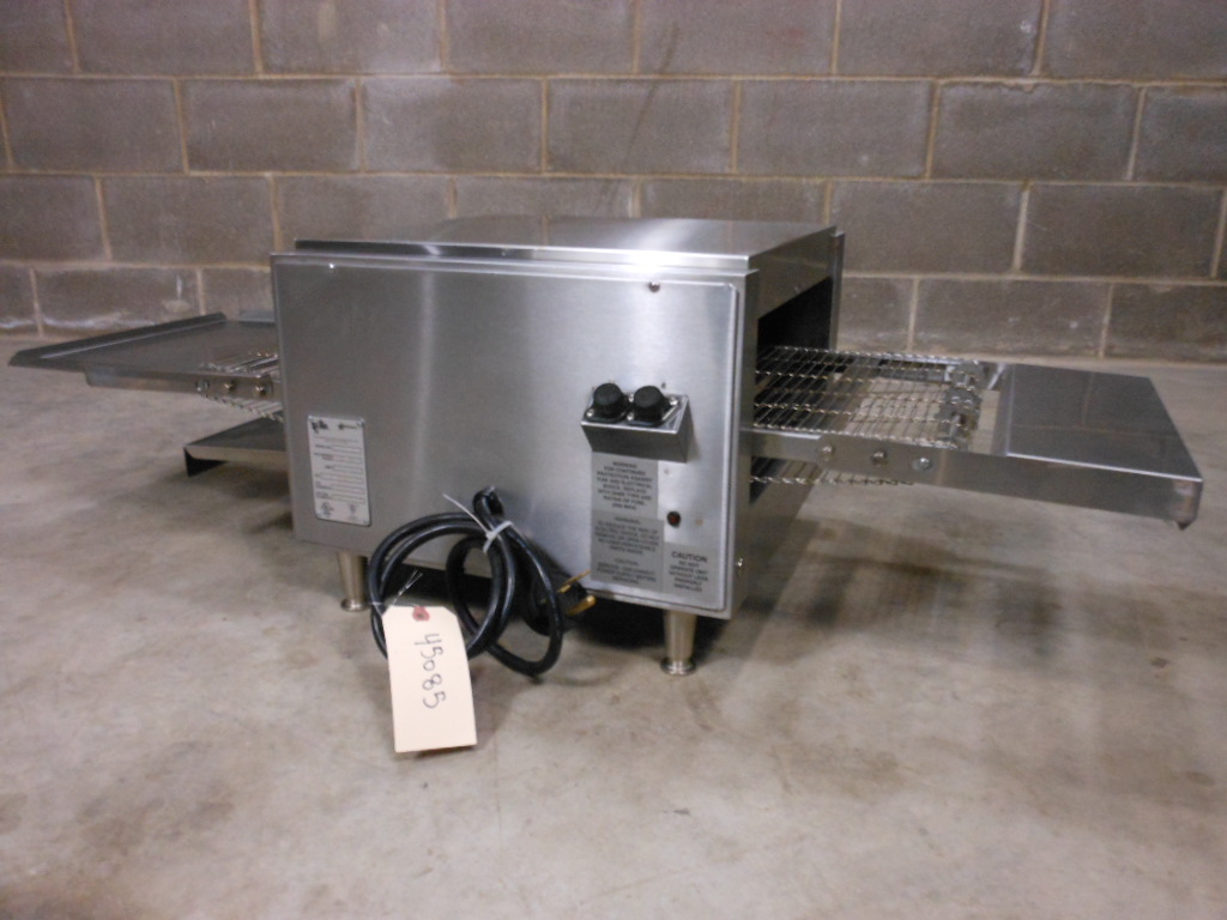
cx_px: 614
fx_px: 992
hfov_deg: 63.4
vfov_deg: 49.7
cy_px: 460
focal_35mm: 28
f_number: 3.7
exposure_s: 1/15
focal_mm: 5
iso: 400
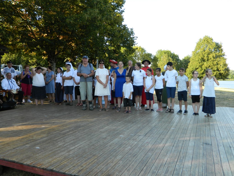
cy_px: 88
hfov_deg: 58.4
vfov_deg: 45.4
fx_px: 210
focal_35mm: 31
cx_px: 117
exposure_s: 1/160
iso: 80
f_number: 3.2
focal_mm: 5.6
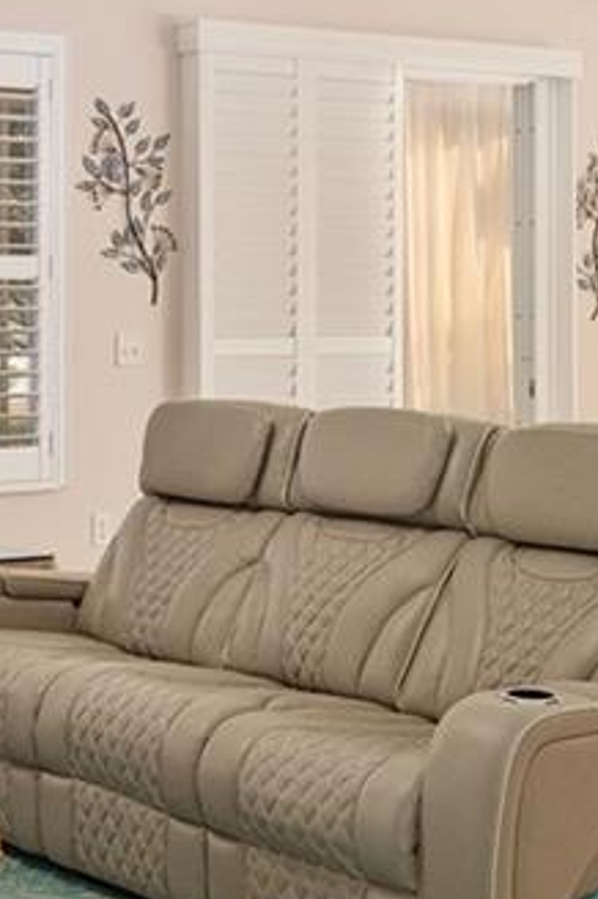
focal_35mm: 83
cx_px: -49
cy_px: 291
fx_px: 2072
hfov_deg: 16.0
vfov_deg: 24.4
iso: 400
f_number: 8
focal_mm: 17
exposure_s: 1/15
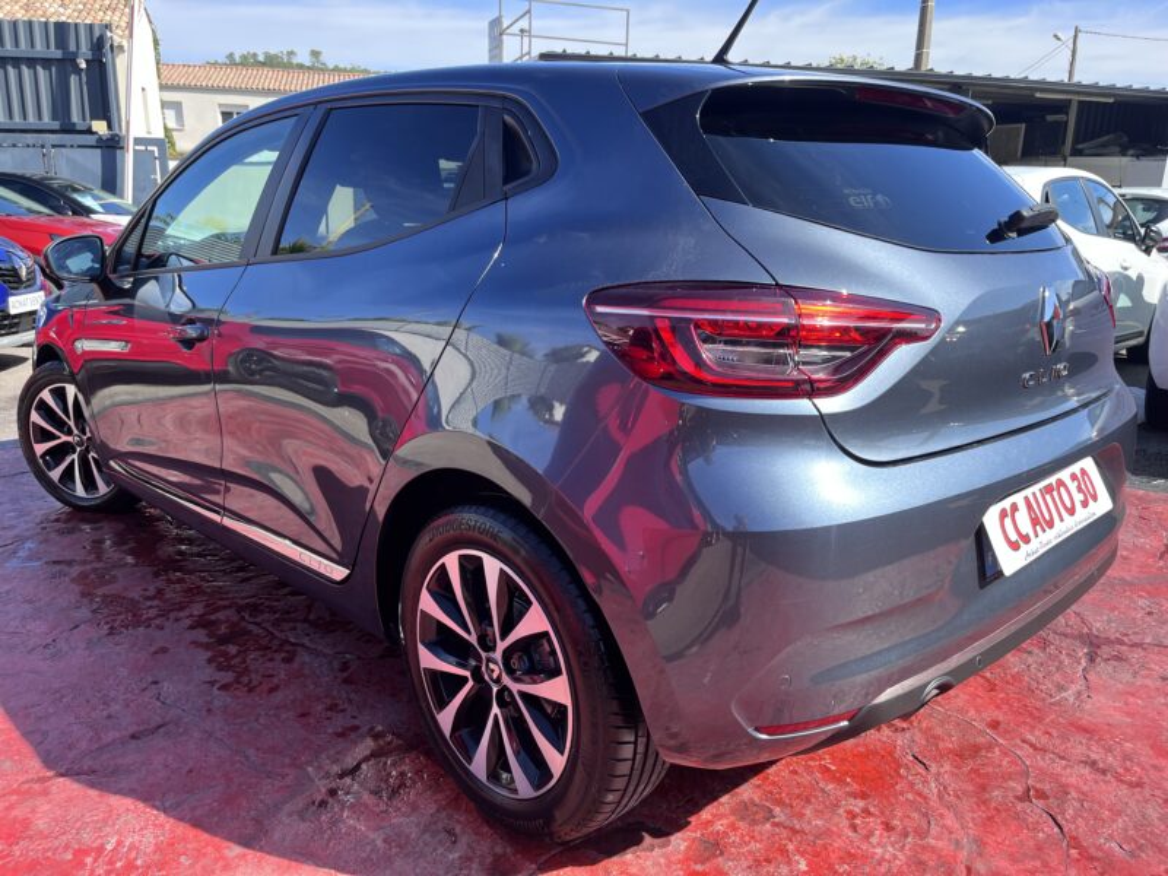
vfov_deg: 53.1
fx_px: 877
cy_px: 438
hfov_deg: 67.3
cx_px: 584
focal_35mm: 26
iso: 50
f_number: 1.6
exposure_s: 1/696
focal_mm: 5.1
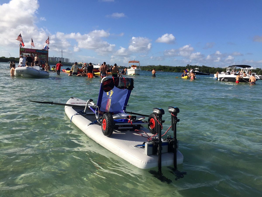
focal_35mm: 29
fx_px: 219
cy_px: 98
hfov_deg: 61.7
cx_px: 131
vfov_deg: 48.2
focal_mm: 4.15
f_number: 2.2
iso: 32
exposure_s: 1/2083
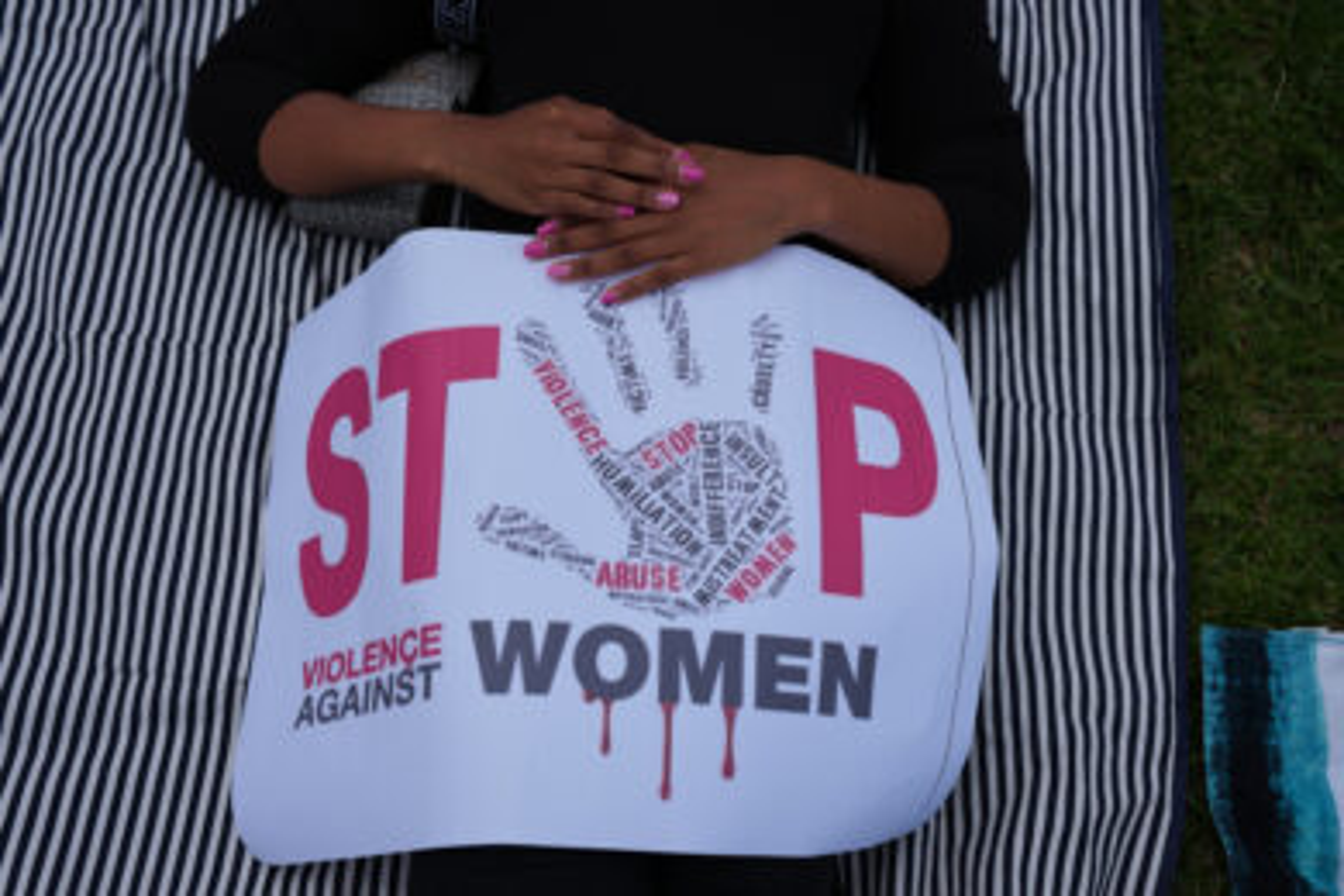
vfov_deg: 31.2
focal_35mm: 43
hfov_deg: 45.4
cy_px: 448
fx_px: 1605
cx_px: 672
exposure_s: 1/800
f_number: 5
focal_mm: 43
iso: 100
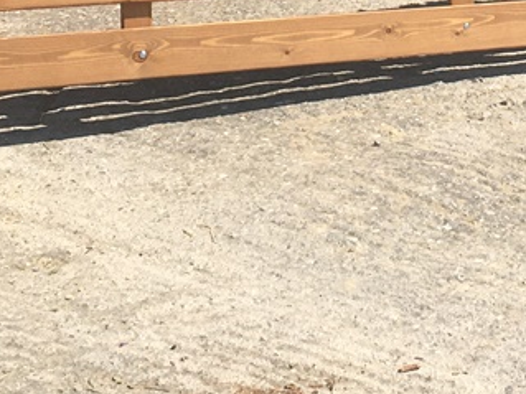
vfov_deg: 12.9
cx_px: 500
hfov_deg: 17.7
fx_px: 1656
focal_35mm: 109
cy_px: -193
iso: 25
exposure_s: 1/2024
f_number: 2.2
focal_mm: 4.15
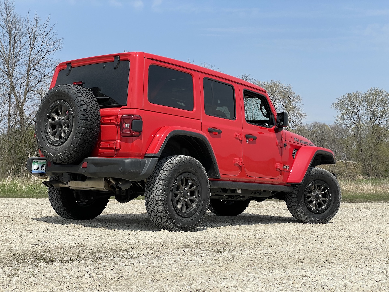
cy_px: 146
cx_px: 194
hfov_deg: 36.8
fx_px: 584
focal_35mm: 52
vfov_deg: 28.0
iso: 25
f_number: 2
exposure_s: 1/2519
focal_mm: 6
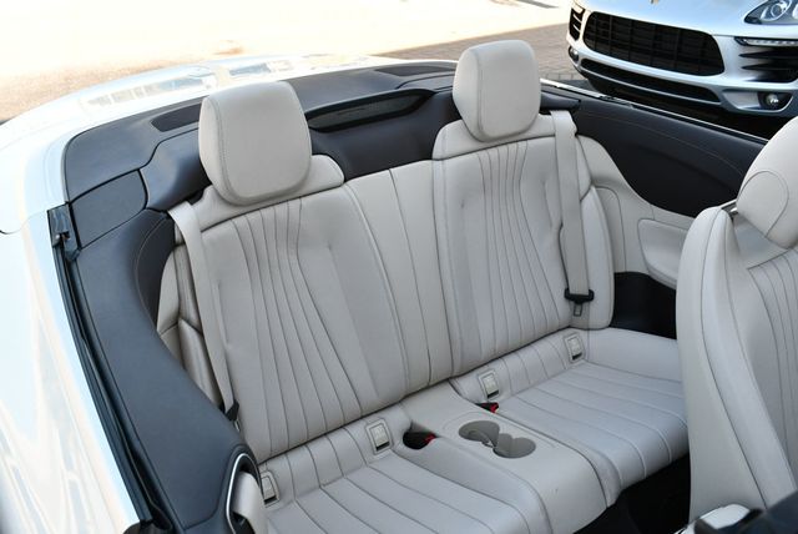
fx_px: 799
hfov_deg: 53.1
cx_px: 399
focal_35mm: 36
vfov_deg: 36.9
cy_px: 267
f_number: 5.6
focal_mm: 18
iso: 320
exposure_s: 1/250
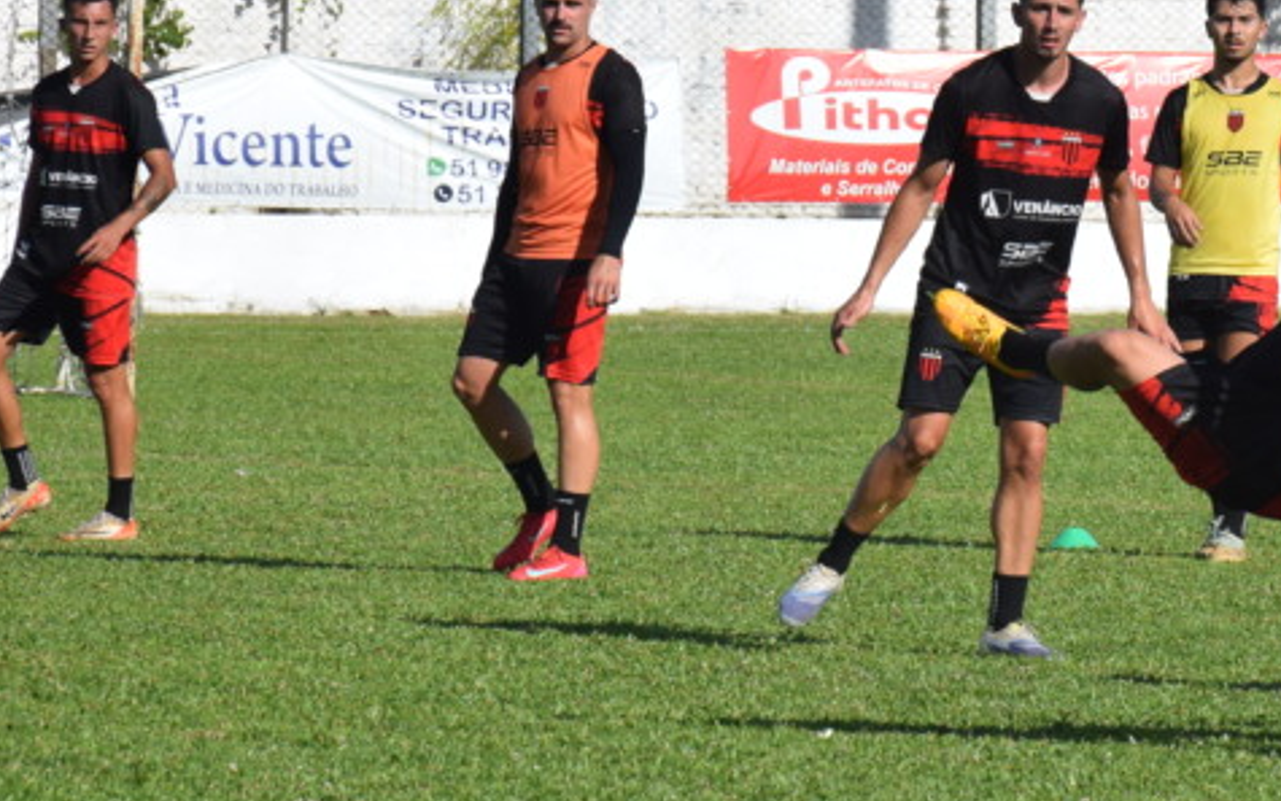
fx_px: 13590
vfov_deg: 3.4
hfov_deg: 5.4
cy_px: 208
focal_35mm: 389
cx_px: 1446
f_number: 7.1
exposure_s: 1/800
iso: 200
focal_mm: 105
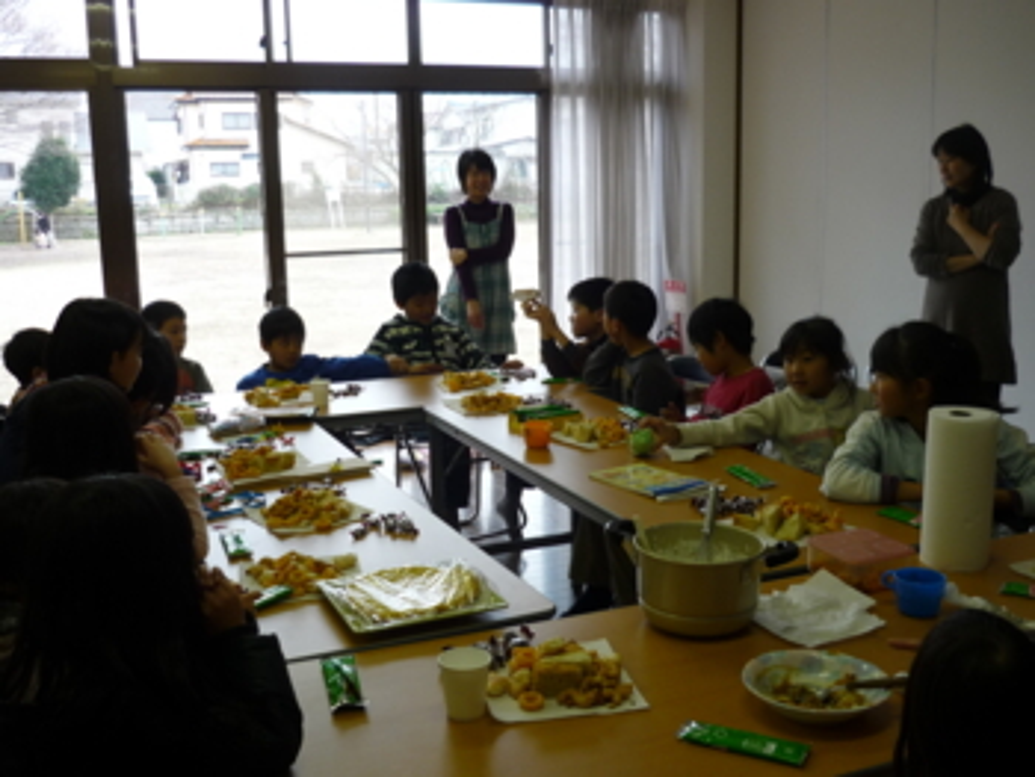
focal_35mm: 35
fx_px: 1047
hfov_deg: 52.6
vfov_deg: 40.7
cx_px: 518
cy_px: 388
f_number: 2.8
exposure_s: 1/60
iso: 100
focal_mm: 5.5
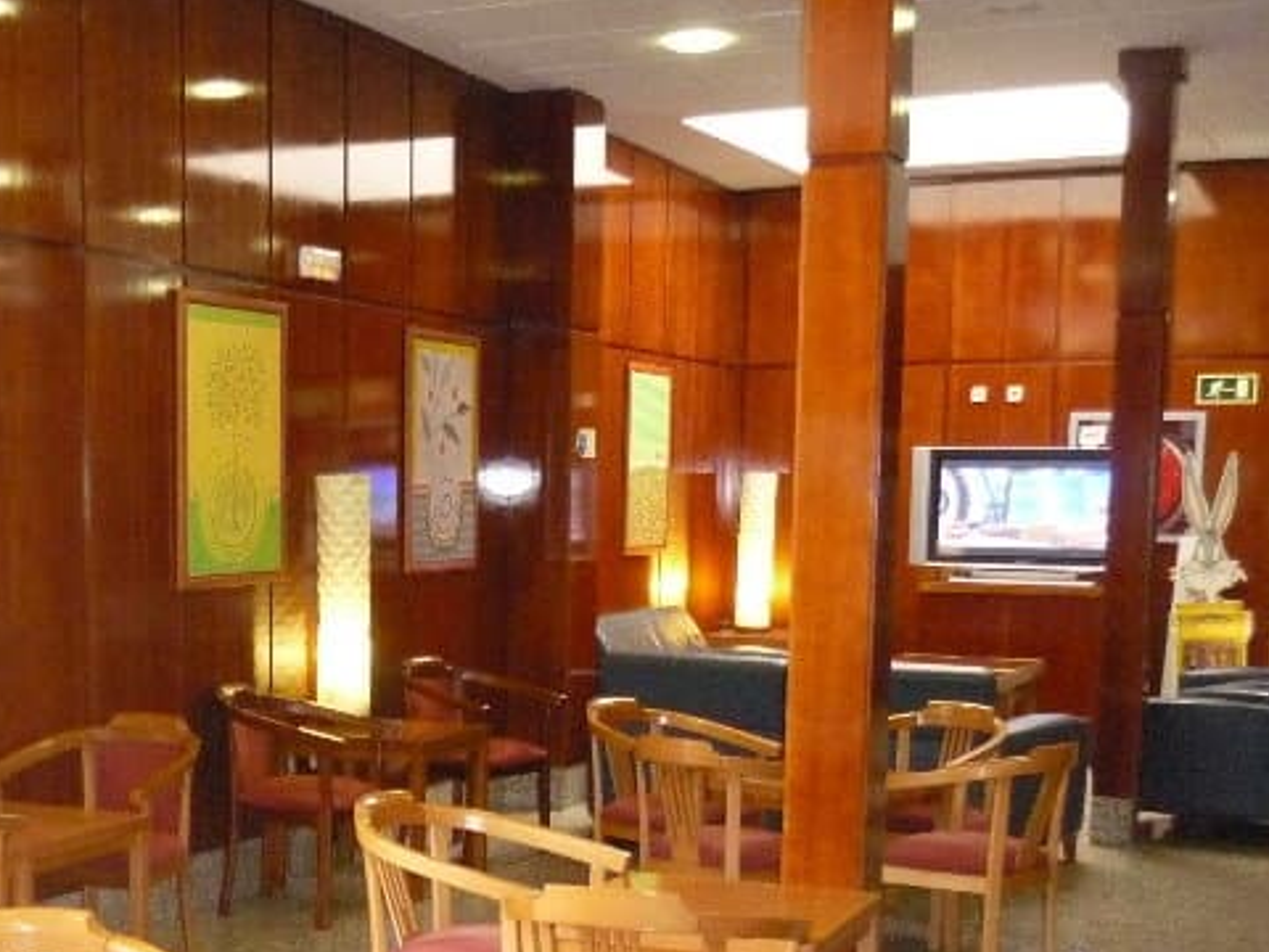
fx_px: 2016
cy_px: 783
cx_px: 296
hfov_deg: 34.1
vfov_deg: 26.0
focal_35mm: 55
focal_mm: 5.5
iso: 640
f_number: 2.8
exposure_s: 1/30
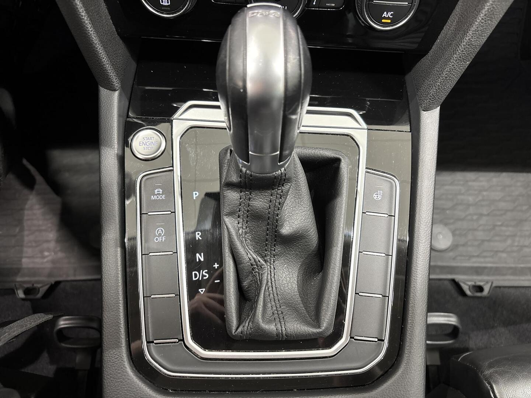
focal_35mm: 26
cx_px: 266
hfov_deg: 67.3
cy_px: 199
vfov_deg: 53.1
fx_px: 399
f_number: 1.6
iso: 400
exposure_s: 1/33
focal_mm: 5.96
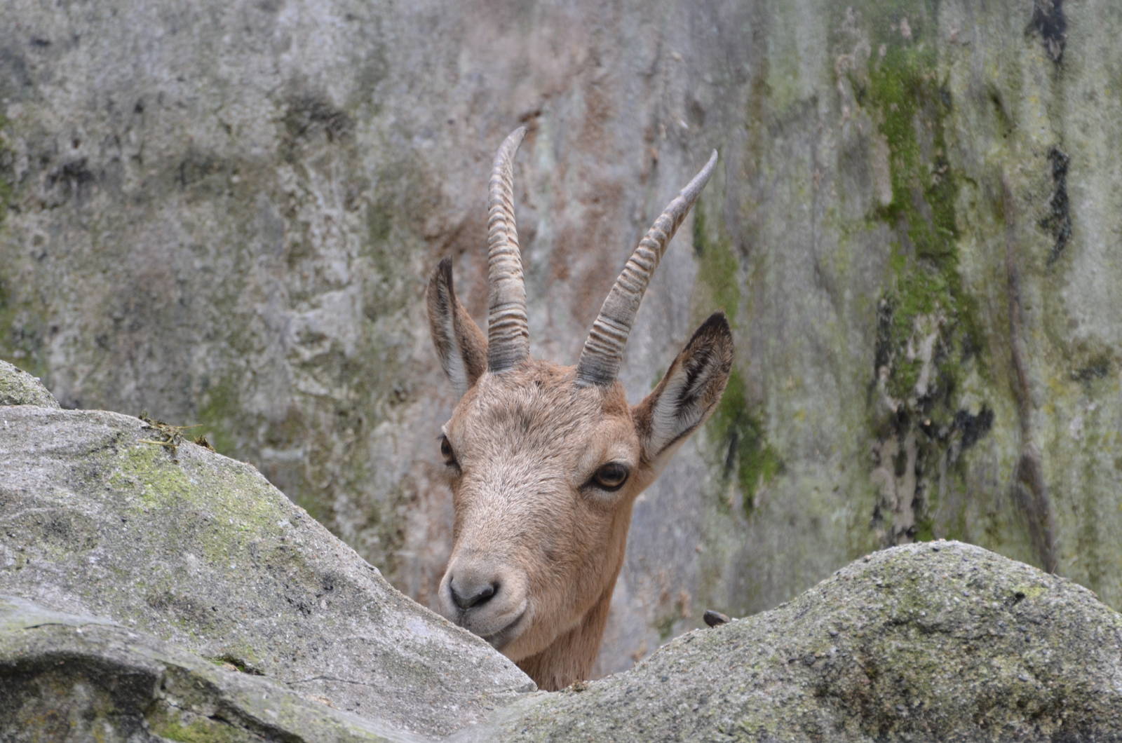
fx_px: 13997
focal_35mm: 450
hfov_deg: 4.6
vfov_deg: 3.0
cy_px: 372
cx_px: 561
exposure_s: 1/125
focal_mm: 300
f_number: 5.6
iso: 560
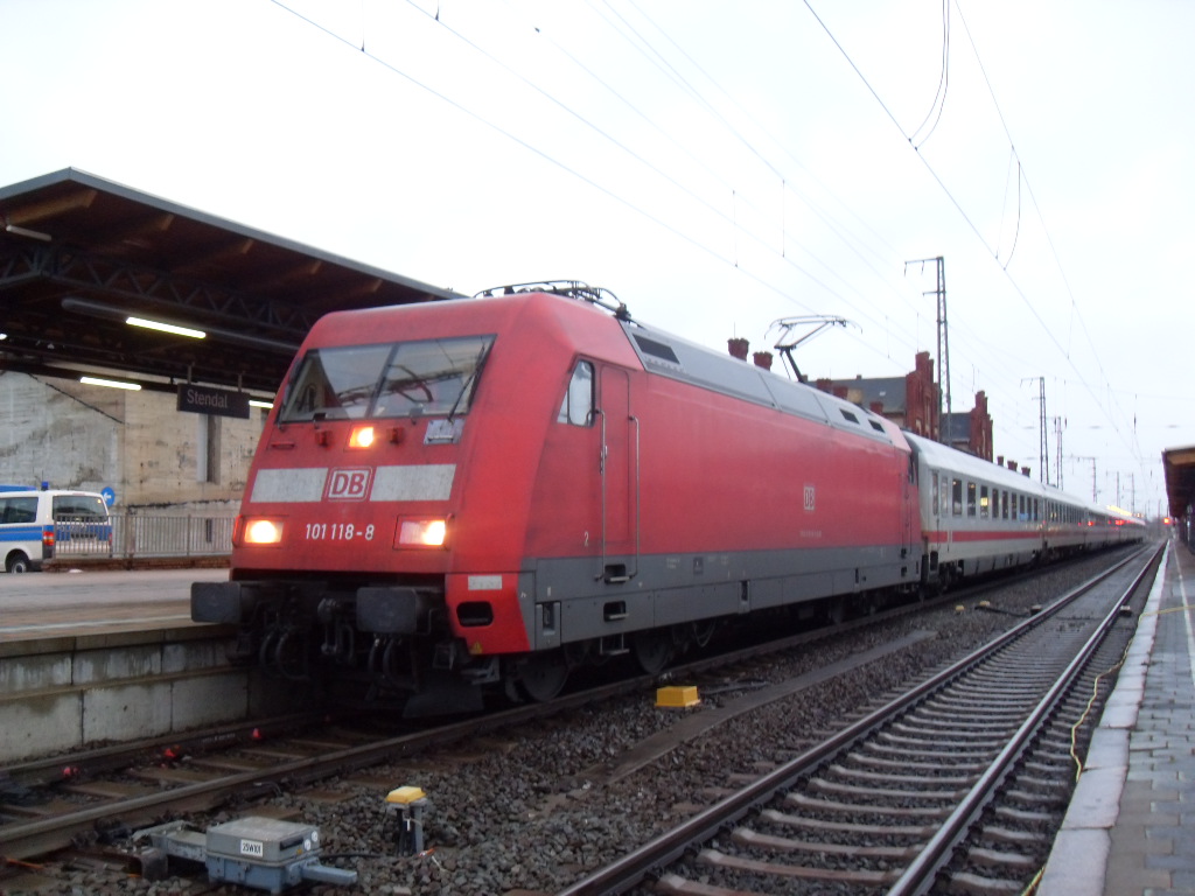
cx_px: 598
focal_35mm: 34
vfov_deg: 41.8
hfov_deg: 54.0
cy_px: 448
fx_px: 1174
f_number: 2.8
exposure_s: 1/20
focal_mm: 6.3
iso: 200
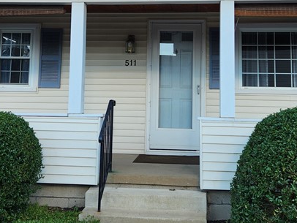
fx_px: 498
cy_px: 43
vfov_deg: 24.8
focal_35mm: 58
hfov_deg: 33.2
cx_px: 146
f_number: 1.8
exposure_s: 1/591
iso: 20
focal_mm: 5.4
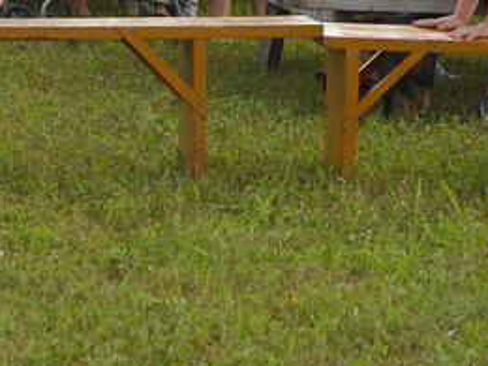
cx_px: 165
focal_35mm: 330
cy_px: -145
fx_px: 4652
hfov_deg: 6.0
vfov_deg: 4.5
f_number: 5.6
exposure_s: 1/800
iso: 400
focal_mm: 70
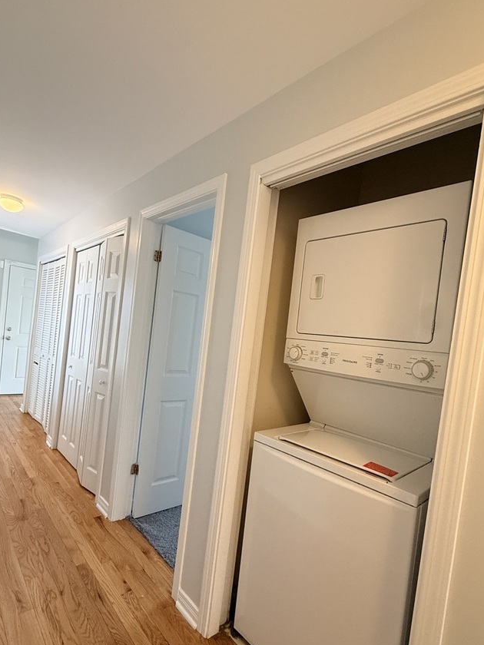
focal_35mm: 18
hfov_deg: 71.6
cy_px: 350
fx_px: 336
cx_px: 244
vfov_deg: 87.6
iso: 320
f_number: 2.2
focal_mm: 2.22
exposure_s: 1/60
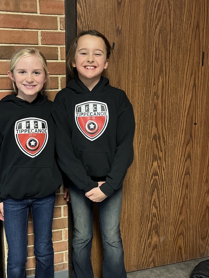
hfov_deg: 39.3
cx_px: 75
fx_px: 290
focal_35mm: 36
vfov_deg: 51.3
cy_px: 144
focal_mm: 5.1
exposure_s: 1/40
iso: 400
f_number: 1.6
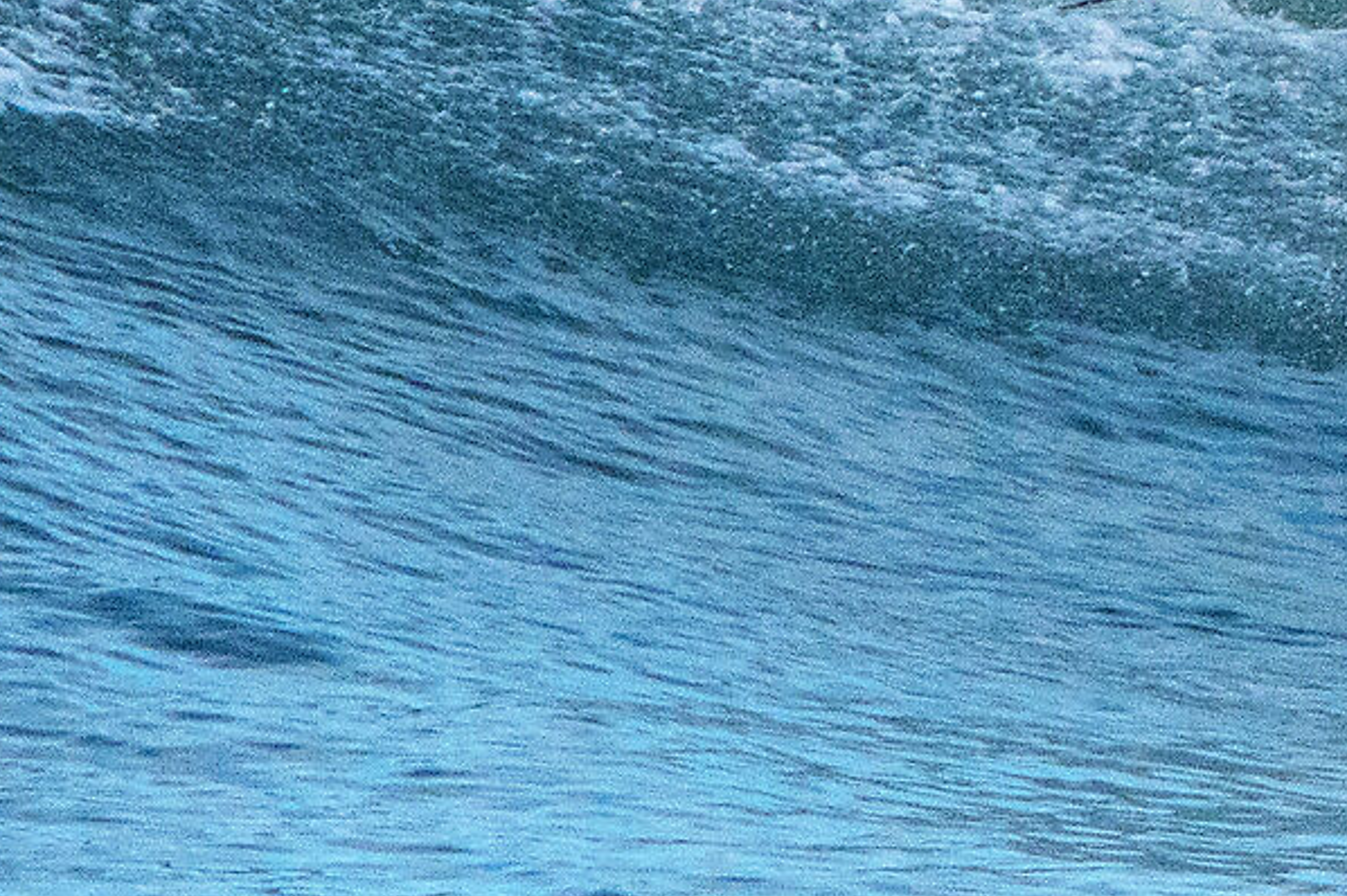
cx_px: 2165
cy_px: -466
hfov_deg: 0.6
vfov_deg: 0.4
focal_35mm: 3614
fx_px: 135144
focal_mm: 600
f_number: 7.1
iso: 800
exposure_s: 1/3200
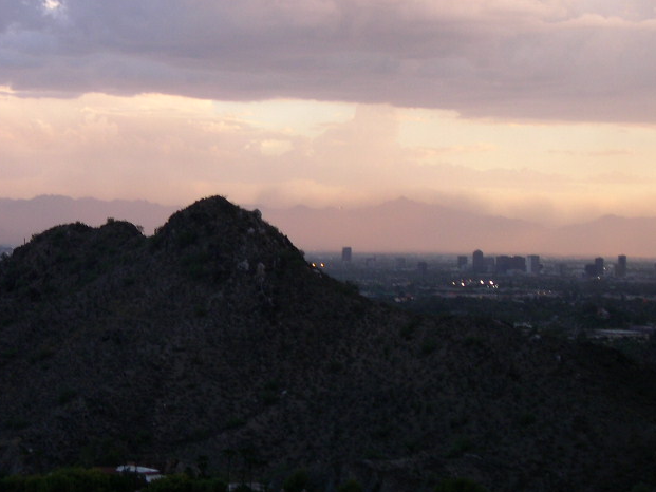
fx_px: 1782
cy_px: 227
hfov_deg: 20.7
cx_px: 170
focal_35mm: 94
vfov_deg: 15.7
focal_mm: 12.2
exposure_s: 1/45.4
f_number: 3.4
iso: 100
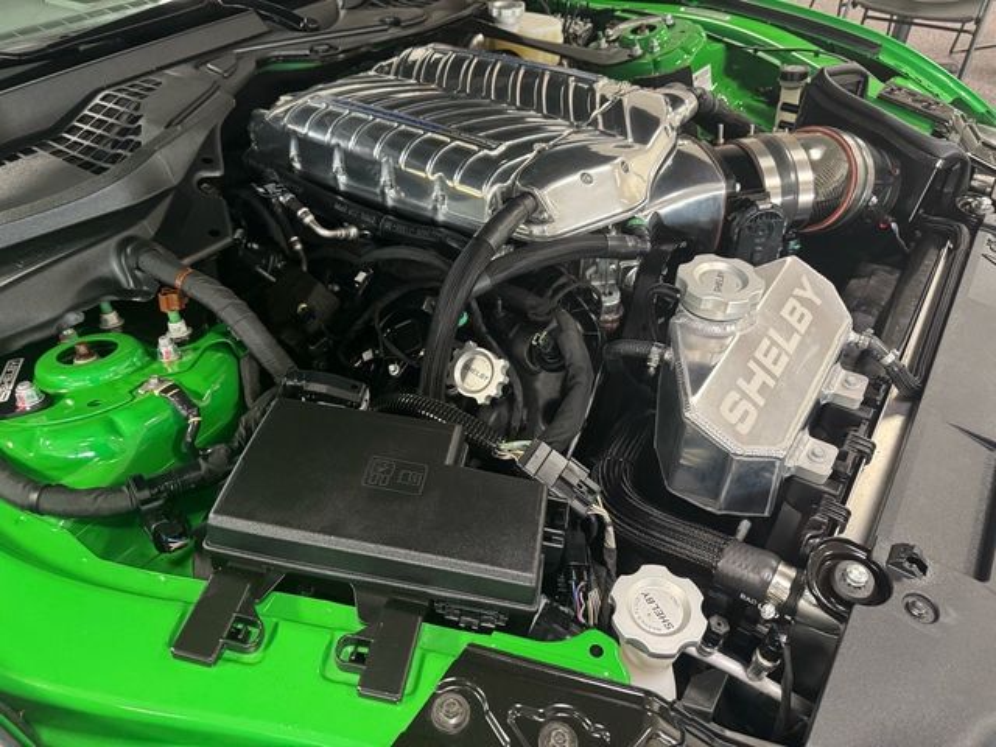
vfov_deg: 56.8
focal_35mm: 24
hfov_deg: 71.6
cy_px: 374
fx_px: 691
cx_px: 498
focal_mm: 6.76
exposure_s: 1/60
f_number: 1.78
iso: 800
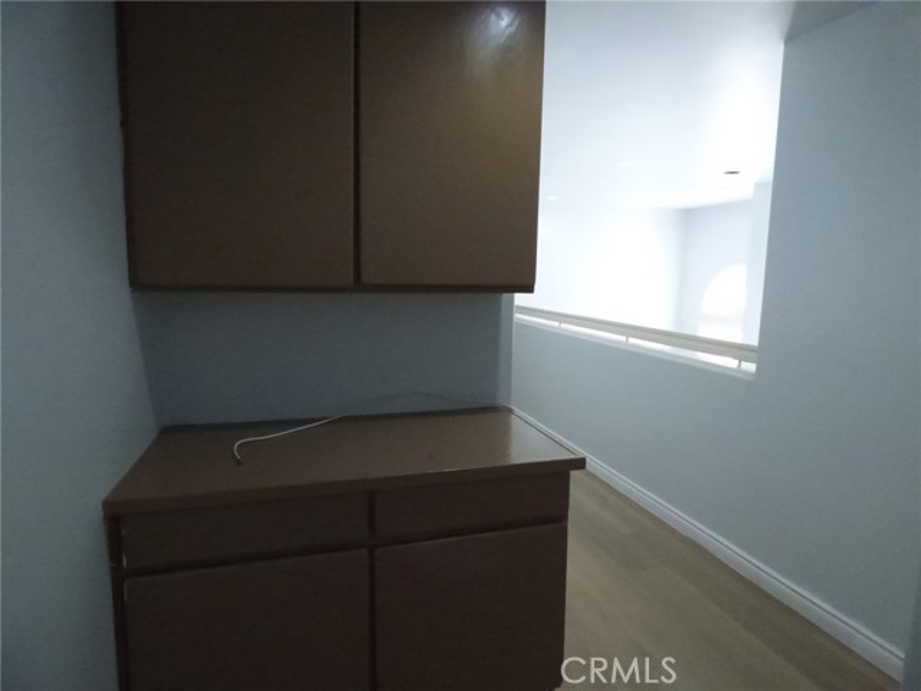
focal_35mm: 20
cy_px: 346
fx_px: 532
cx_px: 460
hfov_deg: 81.7
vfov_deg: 66.0
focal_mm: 3.58
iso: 1600
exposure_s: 1/400
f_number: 2.8
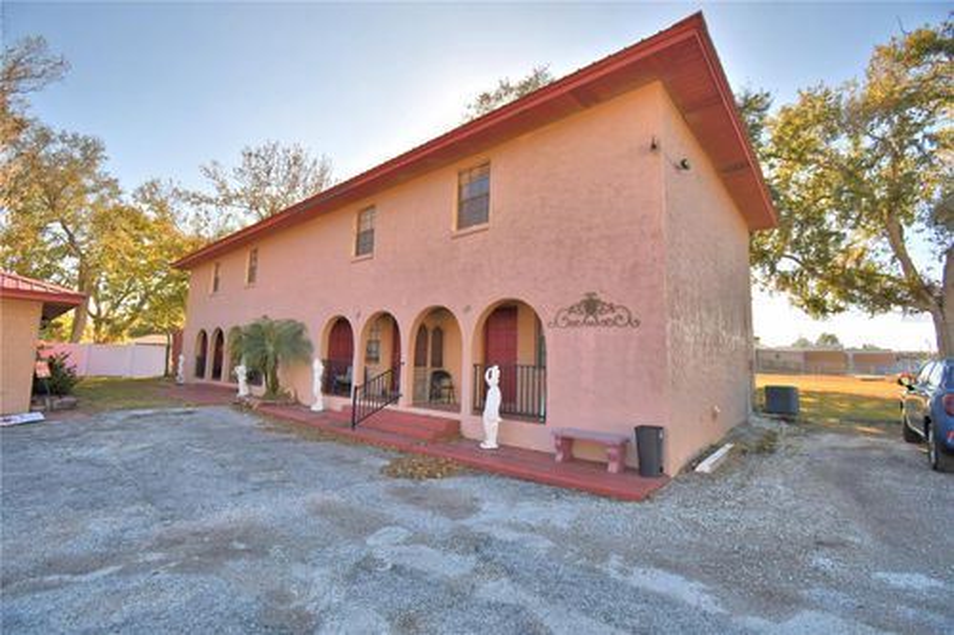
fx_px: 397
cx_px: 477
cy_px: 318
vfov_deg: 77.3
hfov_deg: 100.4
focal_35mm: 15
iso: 400
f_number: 5.6
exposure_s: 1/1250
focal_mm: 10
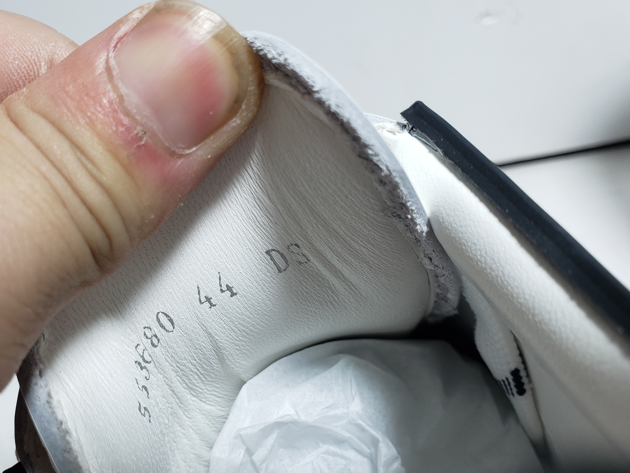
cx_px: 220
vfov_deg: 40.4
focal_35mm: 35
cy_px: 298
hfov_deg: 51.8
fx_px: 637
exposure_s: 1/163
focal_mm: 4.3
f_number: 2.4
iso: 50
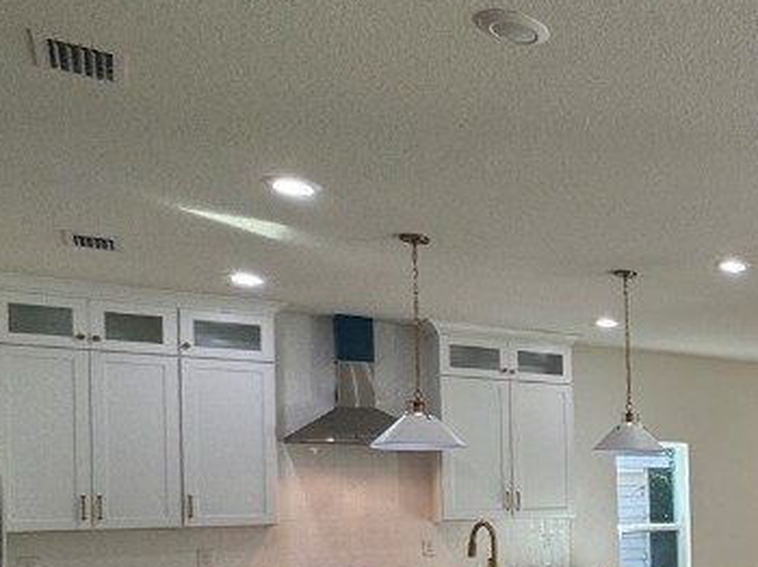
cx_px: 1042
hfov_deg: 31.7
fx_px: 897
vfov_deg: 33.5
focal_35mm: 41
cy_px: 493
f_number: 2.2
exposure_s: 1/120
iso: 64
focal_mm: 2.22
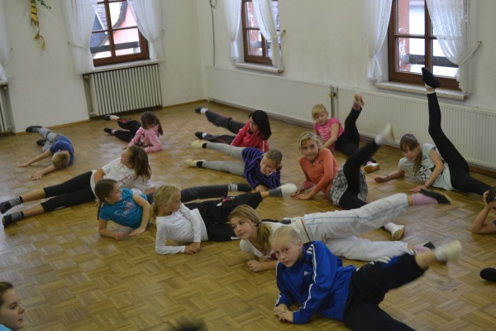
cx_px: 248
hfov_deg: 43.6
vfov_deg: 29.9
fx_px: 620
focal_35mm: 45
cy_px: 166
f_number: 4.5
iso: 560
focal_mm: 30
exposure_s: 1/60
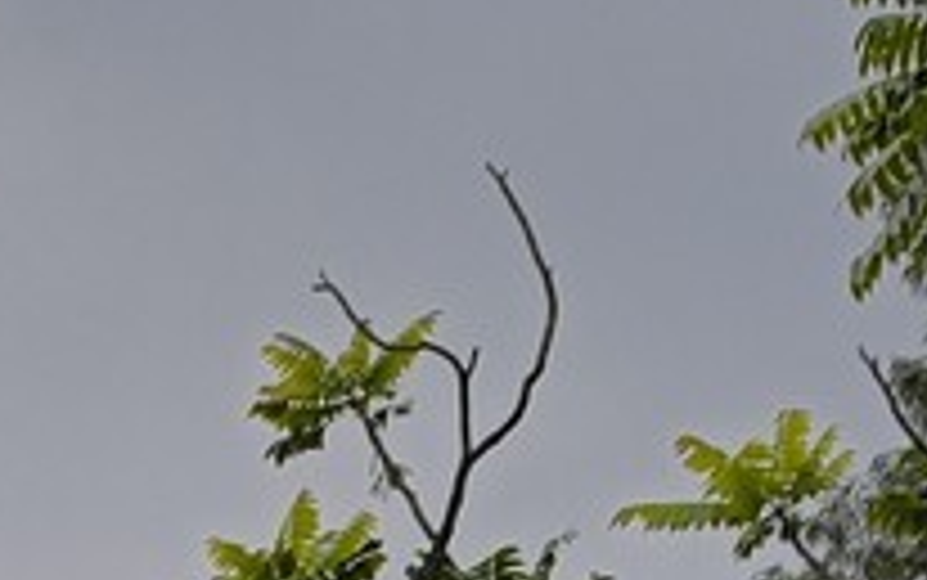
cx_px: -2588
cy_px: 2055
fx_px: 8392
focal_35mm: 332
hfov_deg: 5.6
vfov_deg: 3.8
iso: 100
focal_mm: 28
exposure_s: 1/160
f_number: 8
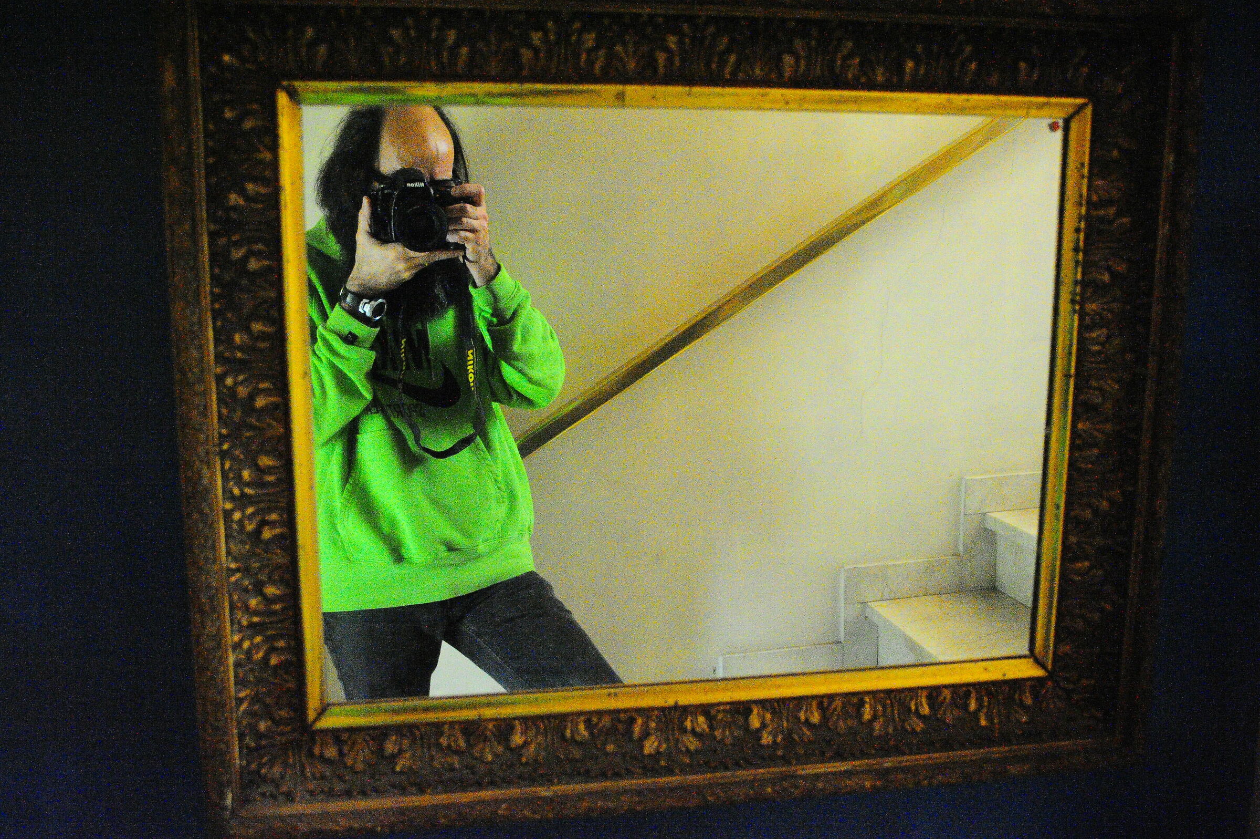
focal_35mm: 34
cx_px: 630
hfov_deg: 55.8
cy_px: 420
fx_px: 1189
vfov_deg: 38.8
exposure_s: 1/30
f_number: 4.5
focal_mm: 34
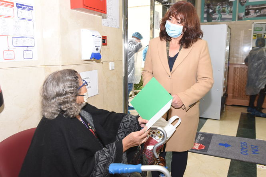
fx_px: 237
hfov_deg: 58.7
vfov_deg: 41.2
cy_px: 88
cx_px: 133
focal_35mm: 32
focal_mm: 32
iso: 1000
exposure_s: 1/125
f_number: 5.6
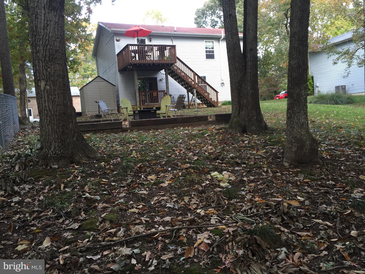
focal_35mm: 29
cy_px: 137
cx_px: 182
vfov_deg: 48.2
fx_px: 306
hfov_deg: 61.7
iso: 50
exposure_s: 1/120
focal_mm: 4.15
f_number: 2.2
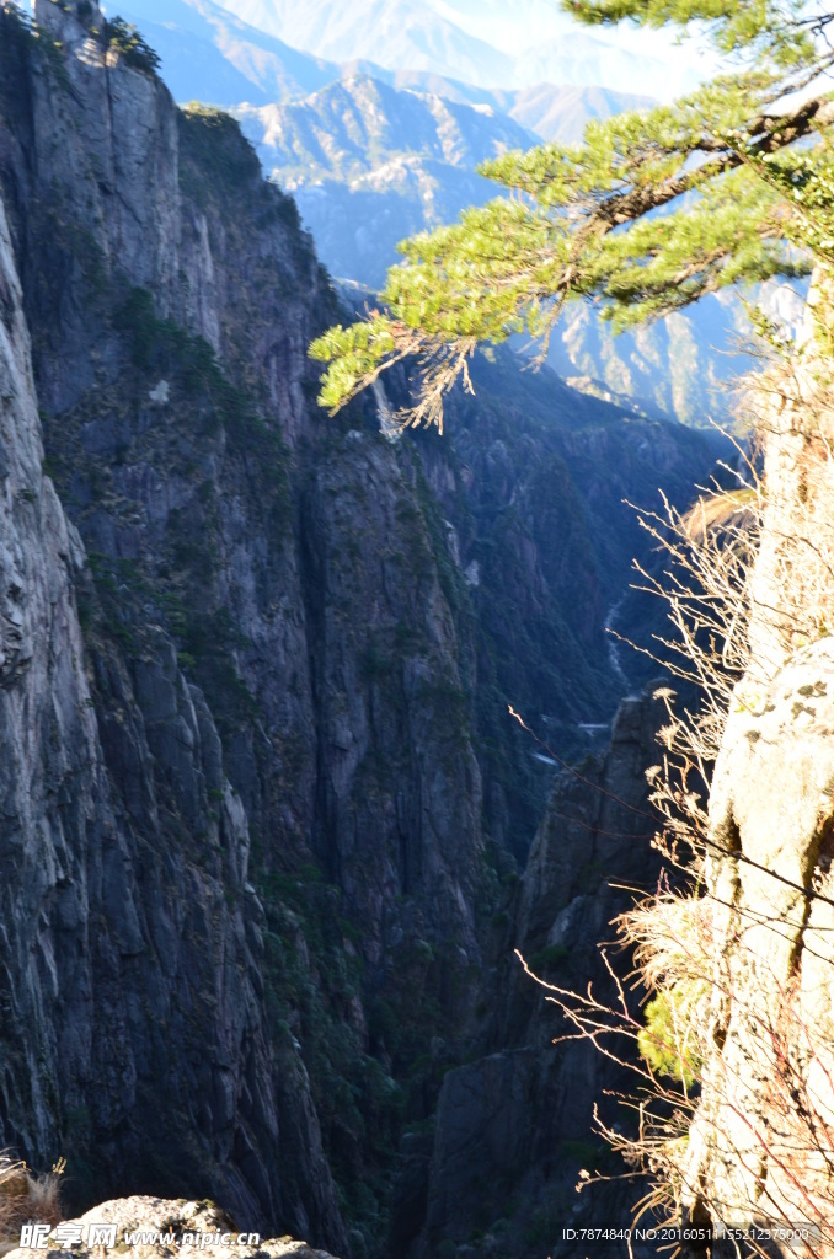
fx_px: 1571
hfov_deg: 29.7
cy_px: 630
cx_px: 417
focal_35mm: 45
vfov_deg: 43.7
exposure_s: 1/60
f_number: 10
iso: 400
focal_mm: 30
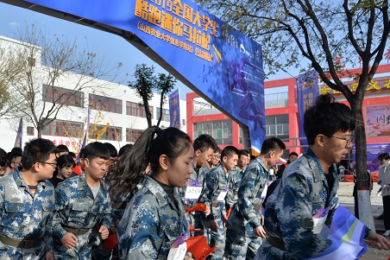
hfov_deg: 54.9
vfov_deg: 38.7
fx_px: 368
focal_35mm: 34
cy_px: 152
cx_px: 136
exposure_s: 1/640
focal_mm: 24
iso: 125
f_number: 5.6
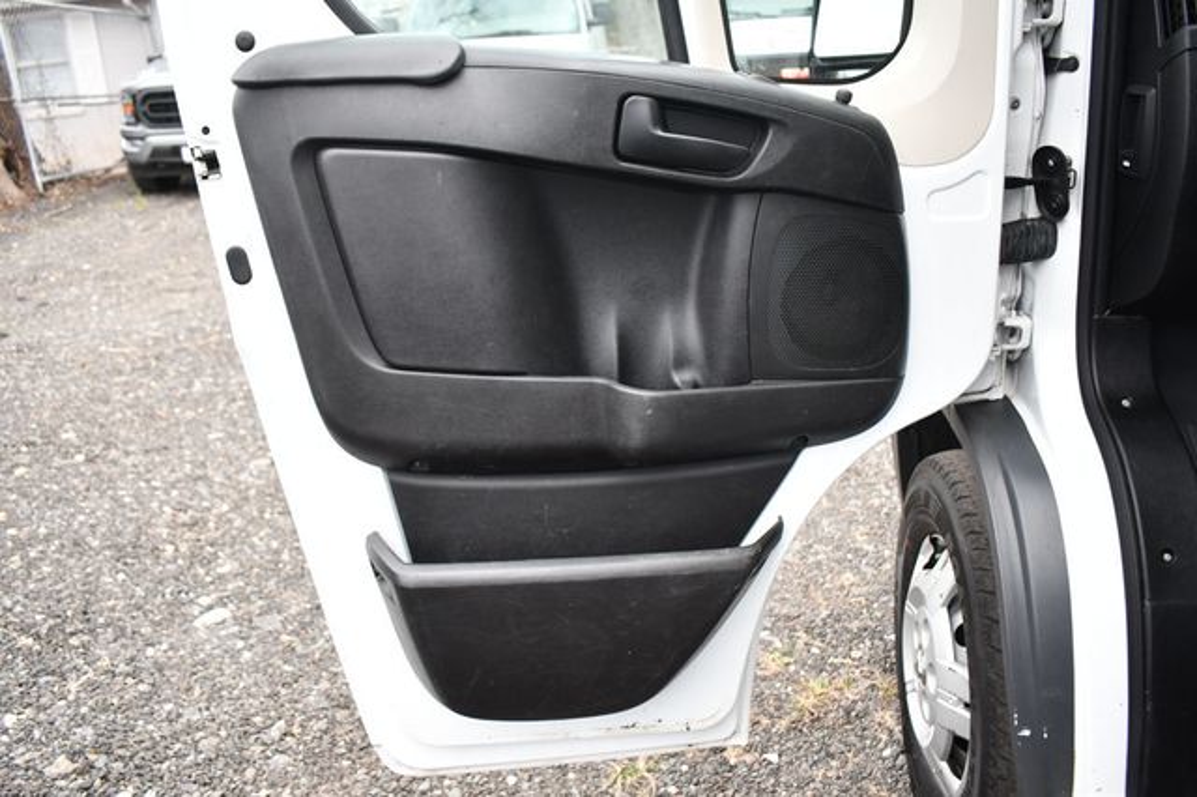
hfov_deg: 62.0
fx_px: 997
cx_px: 598
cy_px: 398
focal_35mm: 30
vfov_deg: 43.6
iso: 1000
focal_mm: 20
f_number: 3.8
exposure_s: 1/125
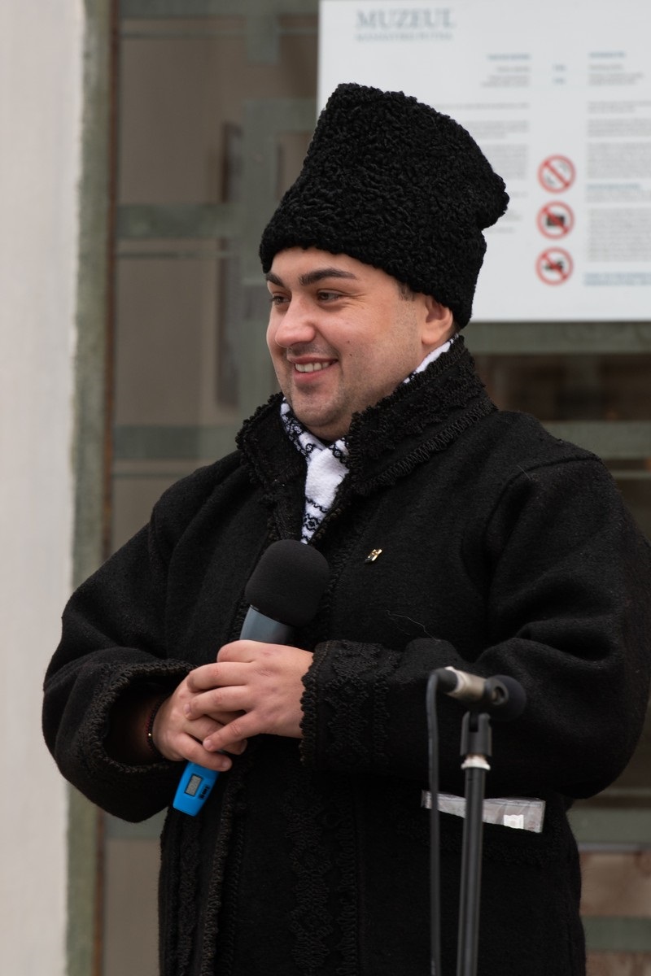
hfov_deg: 6.9
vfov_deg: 10.3
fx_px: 5425
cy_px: 488
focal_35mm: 200
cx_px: 326
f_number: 8
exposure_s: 1/50
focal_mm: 200
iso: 200
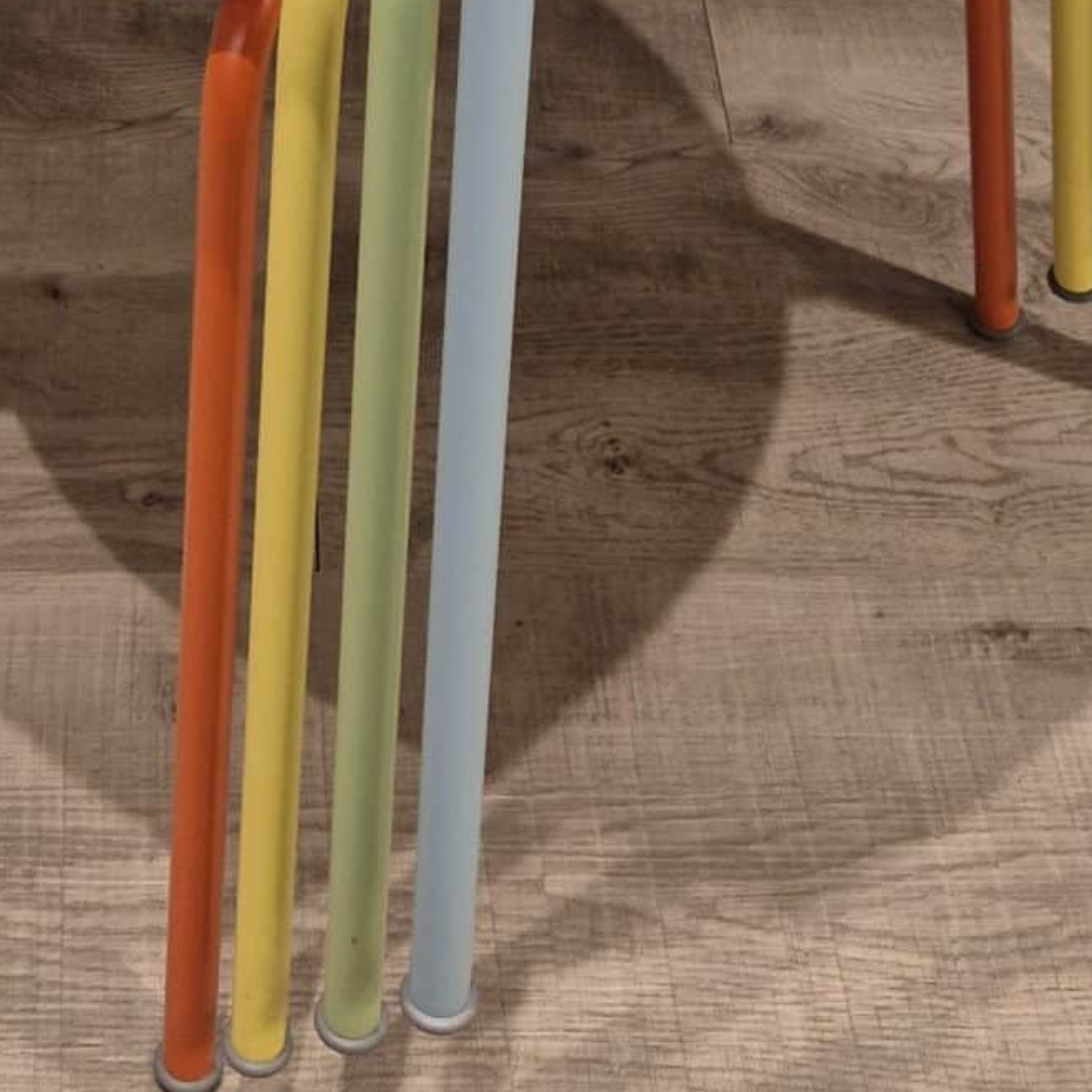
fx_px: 2820
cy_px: -522
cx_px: 259
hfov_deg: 21.7
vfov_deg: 19.3
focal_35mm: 79
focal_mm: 5.4
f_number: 1.8
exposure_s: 1/100
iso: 200
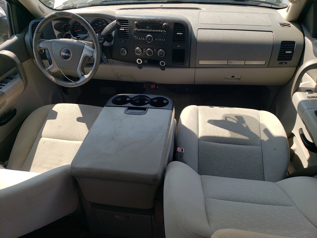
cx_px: 158
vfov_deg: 53.1
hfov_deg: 67.3
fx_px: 238
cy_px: 119
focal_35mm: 26
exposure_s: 1/1000
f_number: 1.5
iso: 50
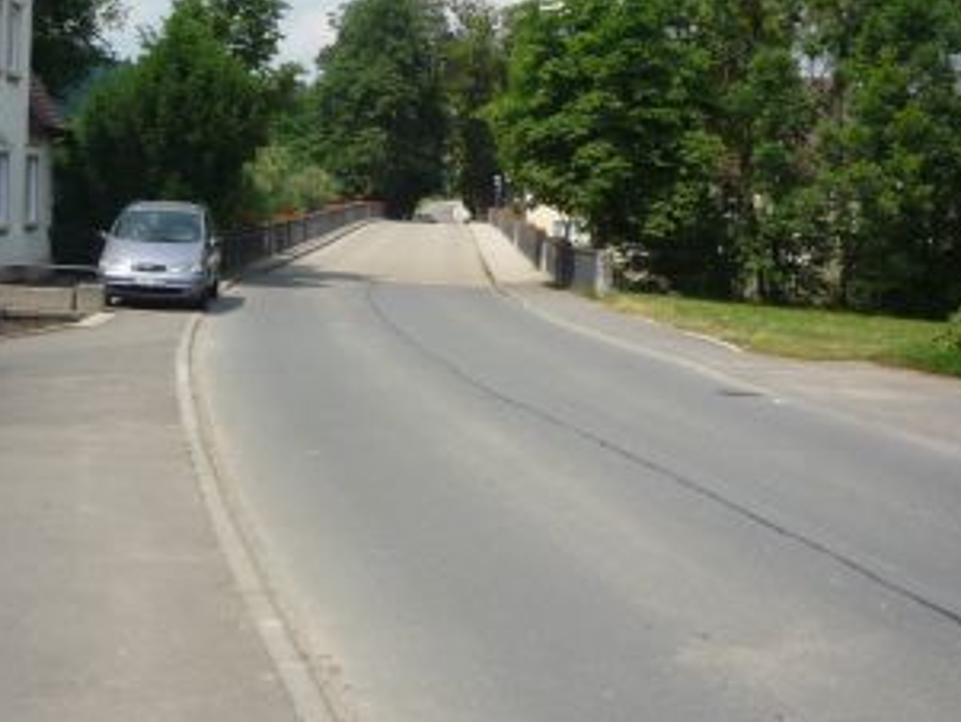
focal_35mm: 51
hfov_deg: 37.4
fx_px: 1416
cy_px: 284
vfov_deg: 28.5
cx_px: 396
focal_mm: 5.2
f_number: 5.6
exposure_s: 1/400
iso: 100
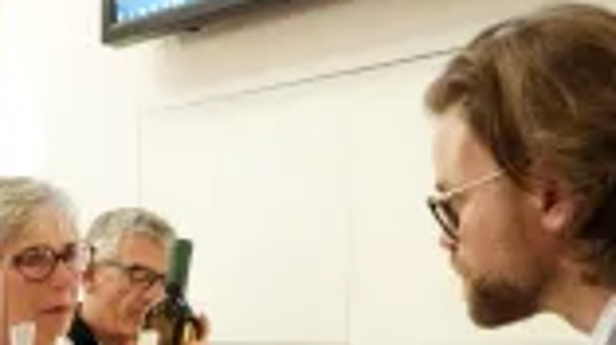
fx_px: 1044
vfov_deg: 18.0
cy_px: 386
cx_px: -39
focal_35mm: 64
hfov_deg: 30.0
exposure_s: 1/125
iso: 10000
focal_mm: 24
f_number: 4
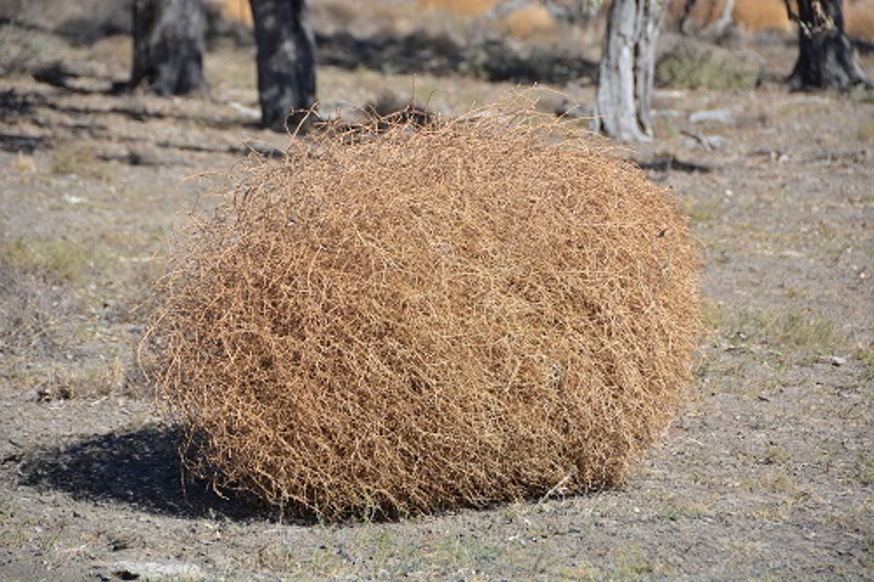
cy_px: 291
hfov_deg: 9.2
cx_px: 437
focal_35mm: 225
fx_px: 5460
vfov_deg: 6.1
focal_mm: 150
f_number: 6.3
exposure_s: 1/640
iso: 200
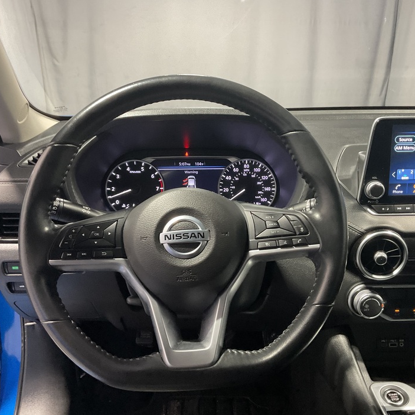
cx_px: 211
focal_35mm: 35
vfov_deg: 47.2
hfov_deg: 47.2
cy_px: 211
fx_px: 475
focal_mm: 3
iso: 125
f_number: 1.8
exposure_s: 1/50
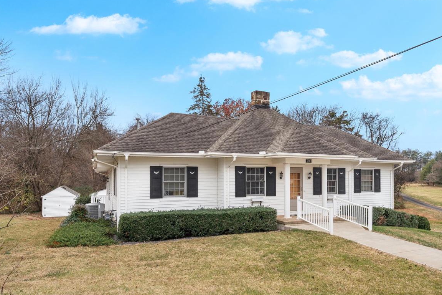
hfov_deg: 68.5
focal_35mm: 26
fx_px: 319
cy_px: 173
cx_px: 271
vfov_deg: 49.3
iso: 500
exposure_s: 1/500
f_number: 9
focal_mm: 20.8
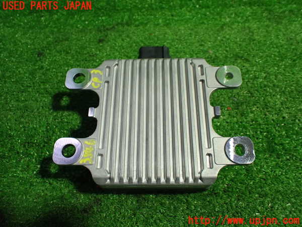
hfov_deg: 60.0
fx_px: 262
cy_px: 114
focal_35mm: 30
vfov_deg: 46.8
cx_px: 151
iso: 640
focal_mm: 5.4
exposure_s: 1/125
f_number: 2.3
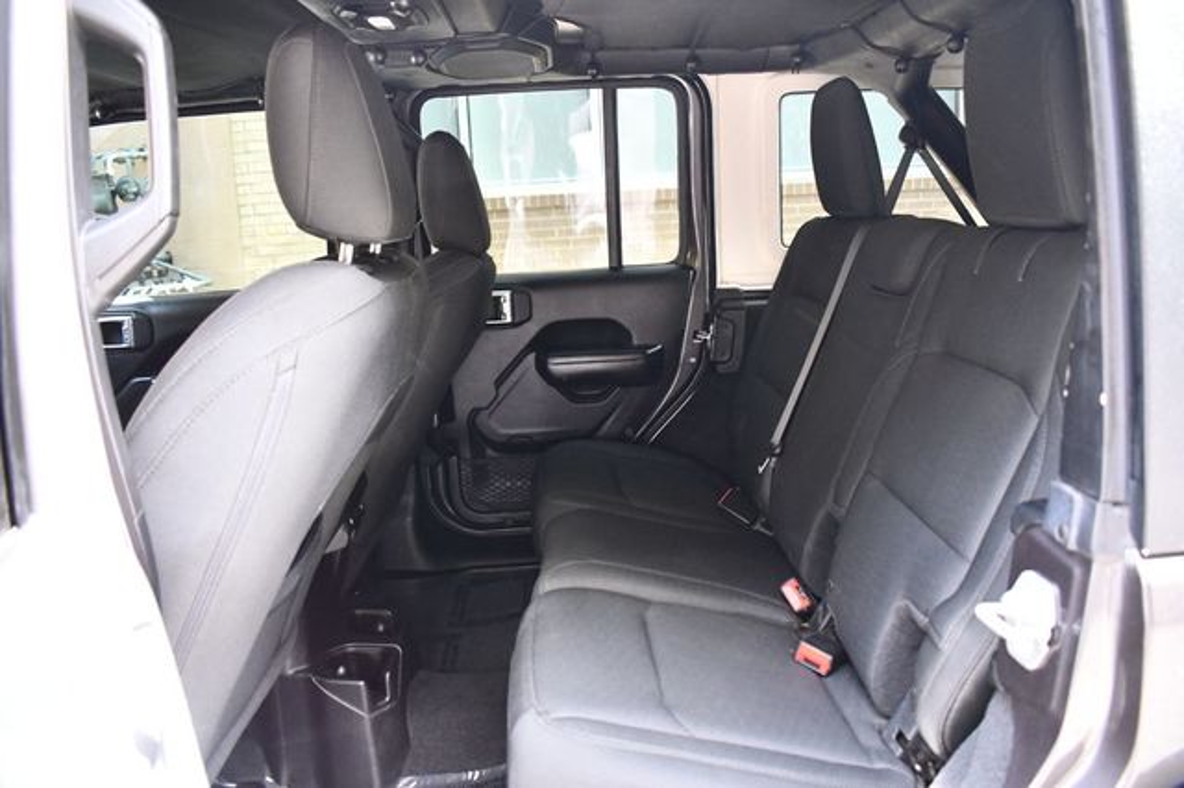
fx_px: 888
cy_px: 394
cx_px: 592
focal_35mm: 27
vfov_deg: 47.9
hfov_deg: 67.4
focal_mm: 18
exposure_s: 1/125
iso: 3200
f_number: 3.5
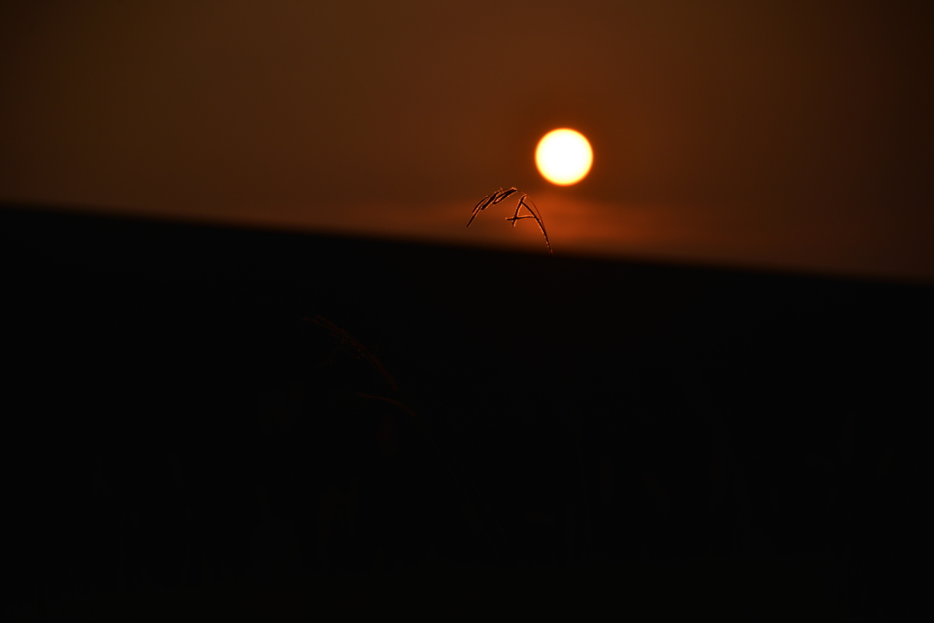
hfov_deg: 11.4
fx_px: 4670
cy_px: 312
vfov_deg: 7.6
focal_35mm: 180
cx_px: 467
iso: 100
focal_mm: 180
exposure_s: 1/2000
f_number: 5.6
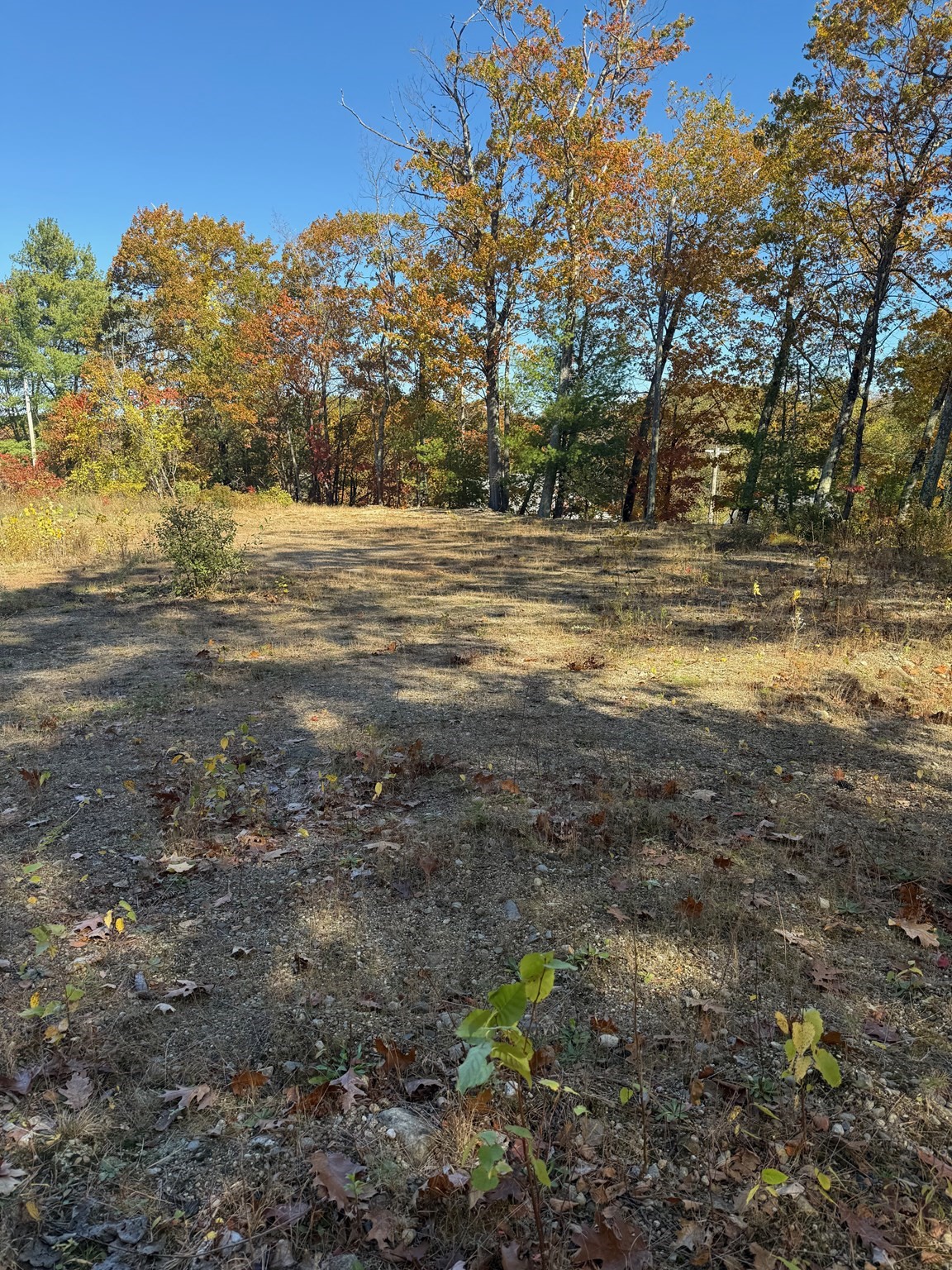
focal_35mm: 24
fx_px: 880
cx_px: 476
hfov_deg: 56.8
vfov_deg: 71.6
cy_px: 635
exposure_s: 1/1337
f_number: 1.78
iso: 100
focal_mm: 6.76
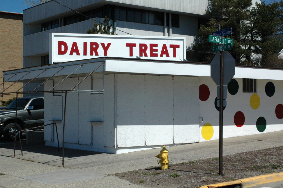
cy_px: 94
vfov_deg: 21.5
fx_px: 495
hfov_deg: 31.9
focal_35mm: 63
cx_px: 142
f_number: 14
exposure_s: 1/800
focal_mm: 42
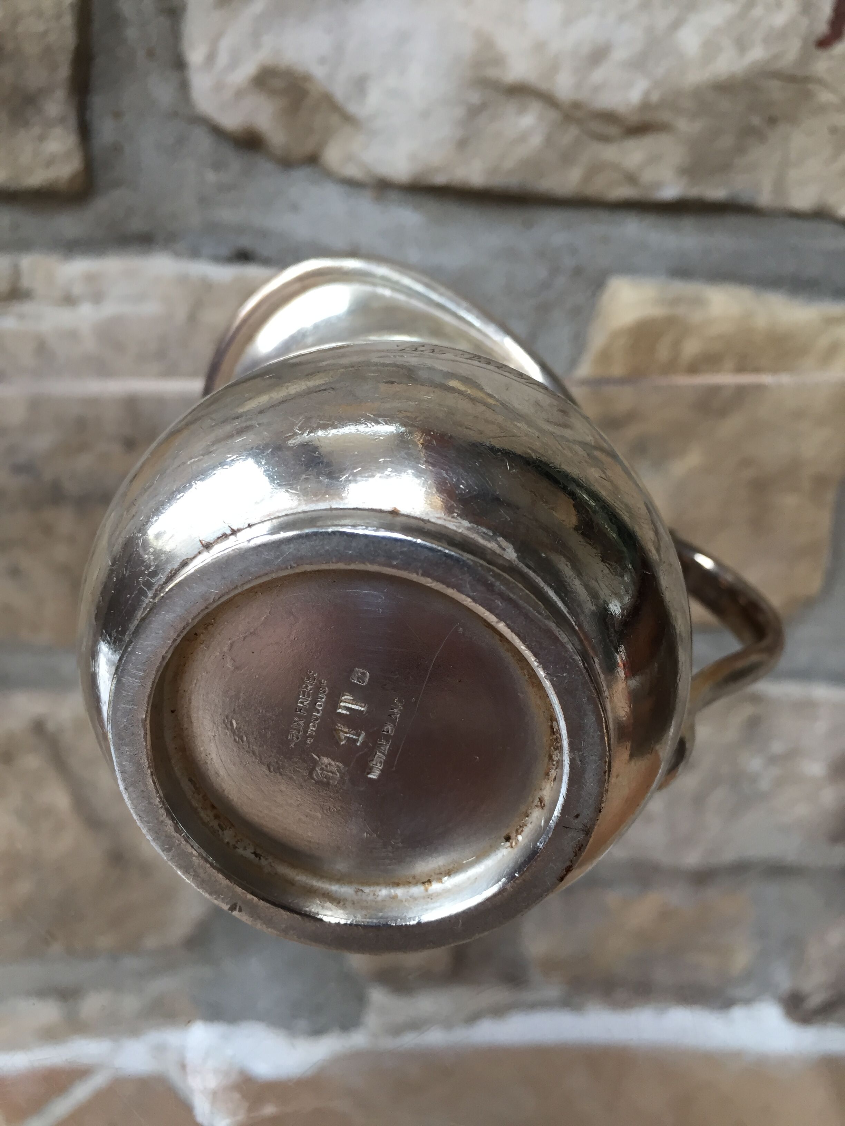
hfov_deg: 48.2
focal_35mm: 29
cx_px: 422
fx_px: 944
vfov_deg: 61.7
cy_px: 563
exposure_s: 1/33
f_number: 2.2
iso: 40
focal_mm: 4.15
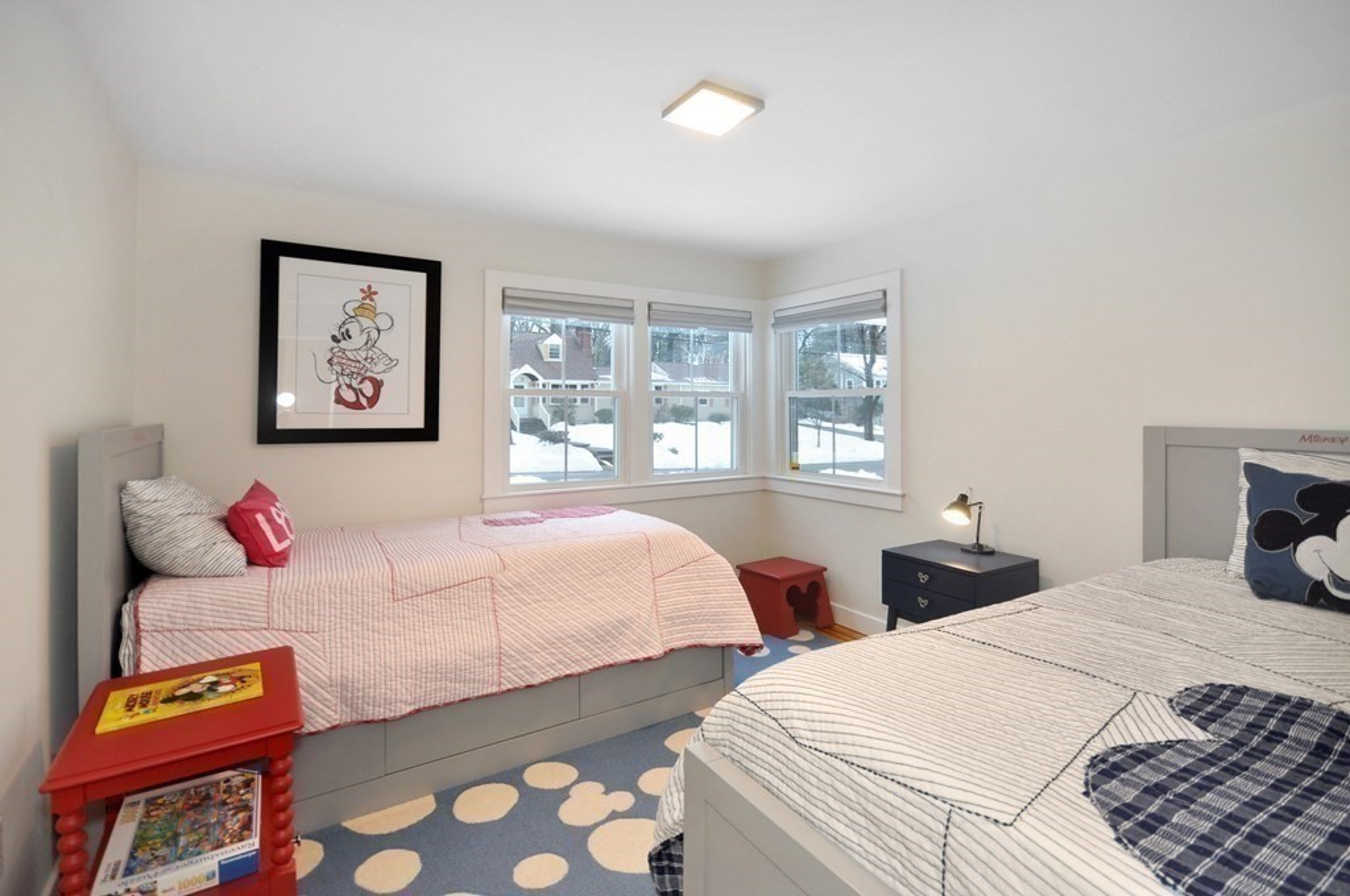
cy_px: 448
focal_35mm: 15
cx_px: 675
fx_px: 562
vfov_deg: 77.2
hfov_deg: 100.5
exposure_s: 1/60
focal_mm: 10
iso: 400
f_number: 4
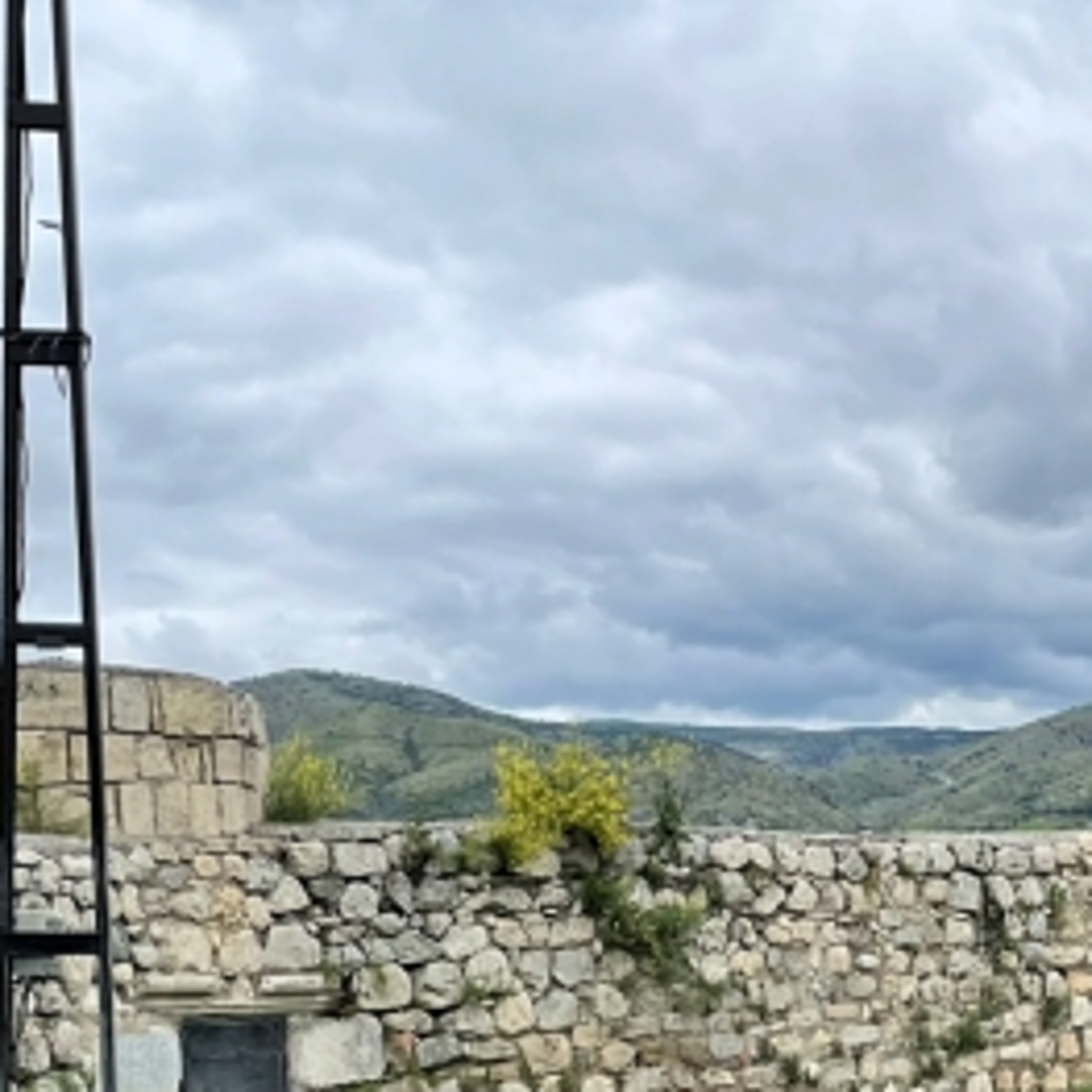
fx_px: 2498
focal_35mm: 70
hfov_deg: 23.2
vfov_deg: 24.5
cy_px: 735
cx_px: 1187
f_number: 1.6
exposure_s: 1/6135
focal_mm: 4.2
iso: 32
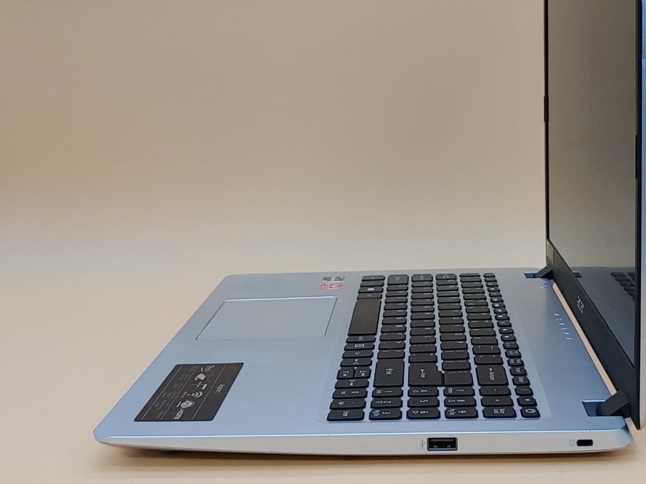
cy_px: 180
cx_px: 389
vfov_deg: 25.6
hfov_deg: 33.7
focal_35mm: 57
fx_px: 1064
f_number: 1.8
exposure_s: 1/76
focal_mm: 4.36
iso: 50
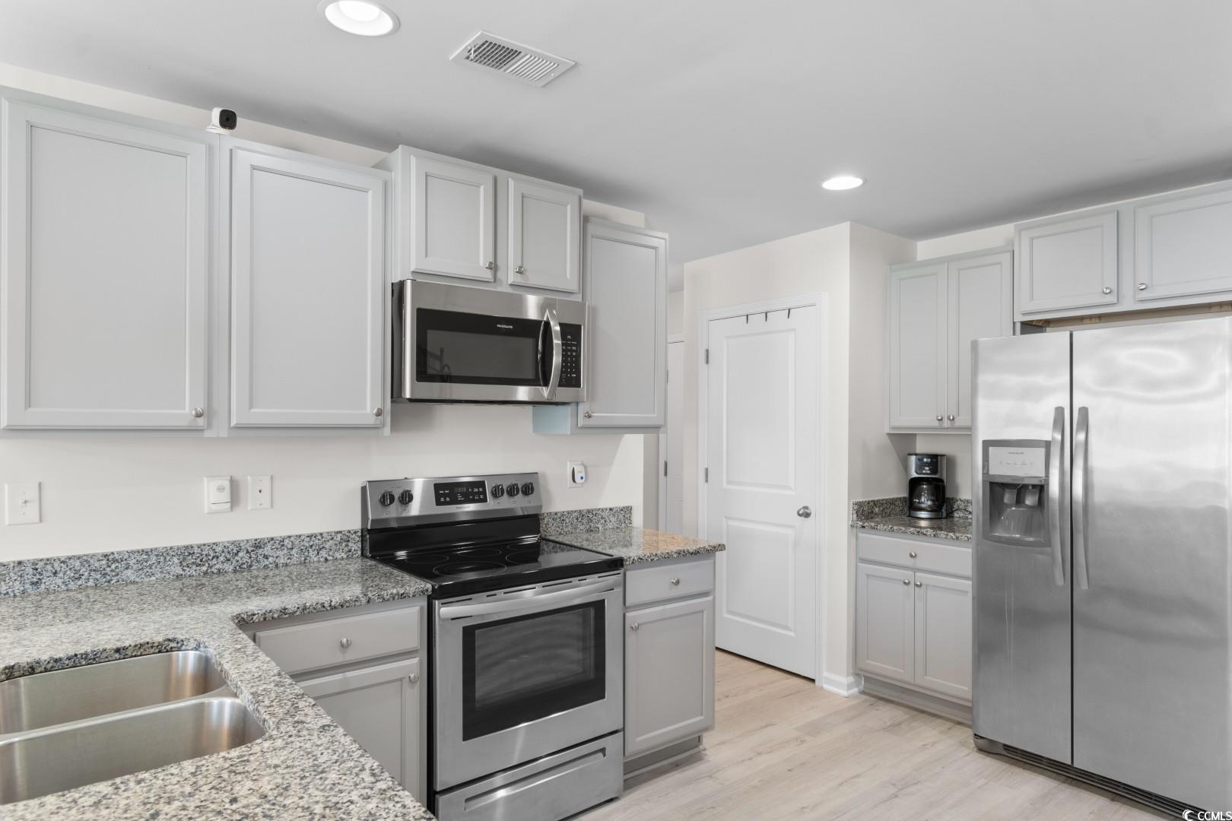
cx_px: 616
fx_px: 719
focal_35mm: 21
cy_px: 410
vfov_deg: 59.5
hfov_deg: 81.2
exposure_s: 2
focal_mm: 14
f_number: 5
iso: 100
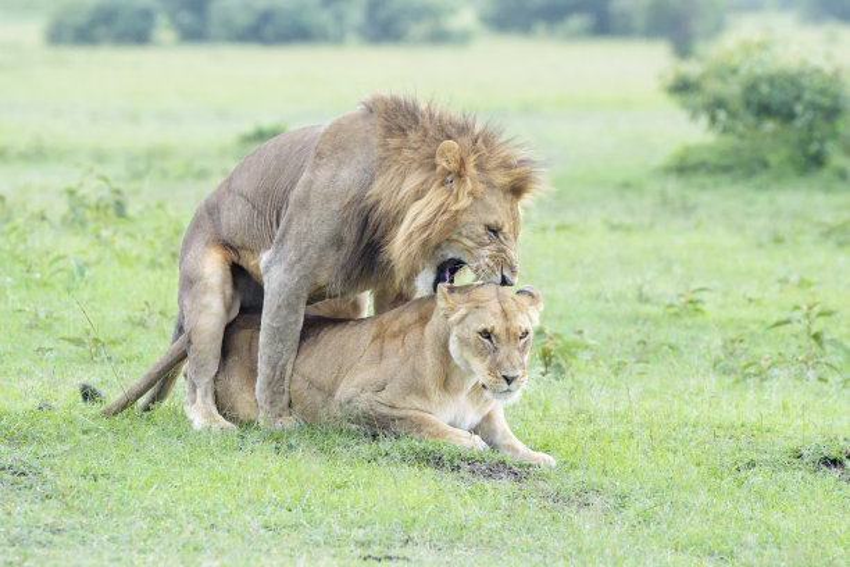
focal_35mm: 280
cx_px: 425
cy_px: 284
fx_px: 6611
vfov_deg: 4.9
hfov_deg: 7.4
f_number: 8
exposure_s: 1/500
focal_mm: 280
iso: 2000
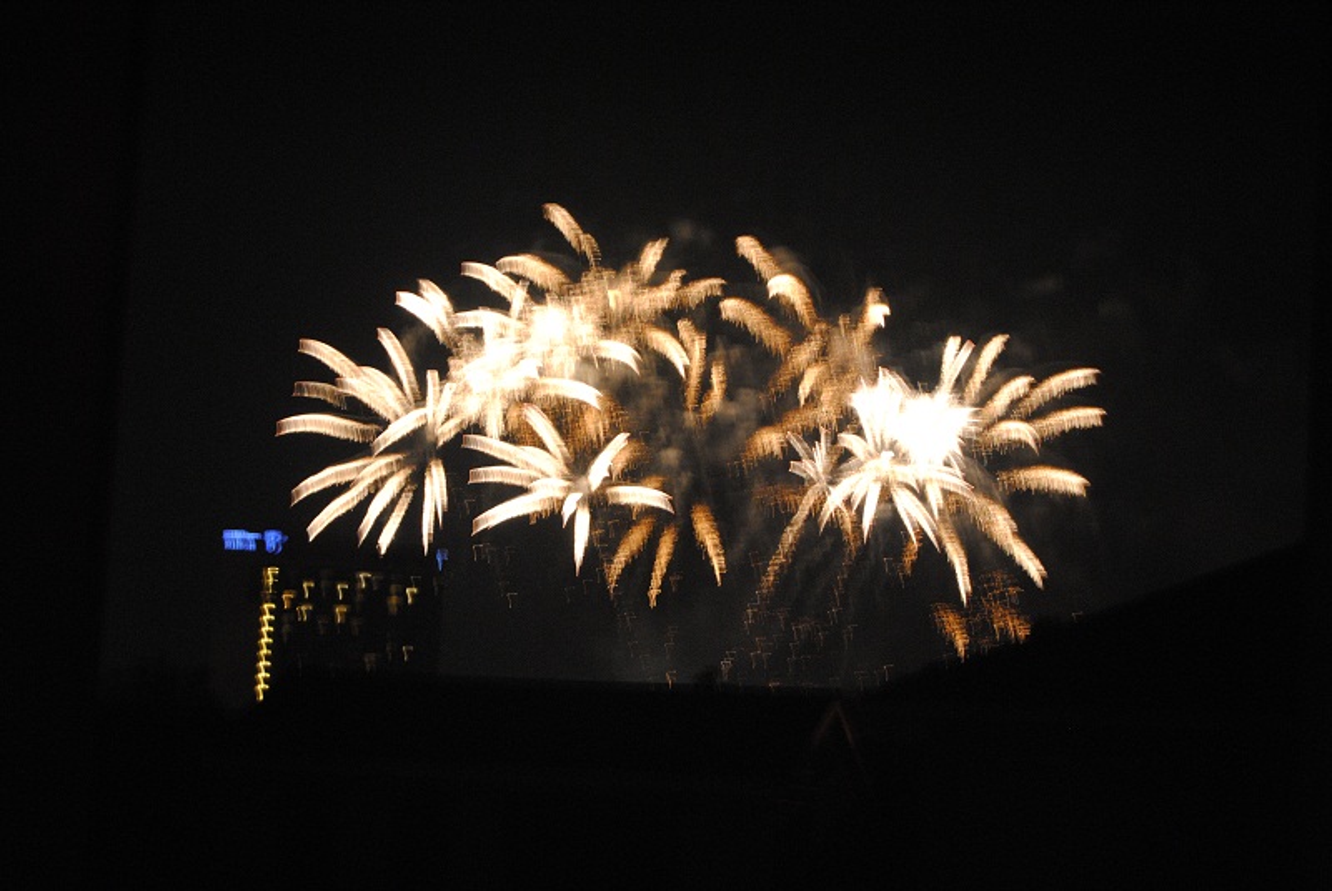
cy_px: 446
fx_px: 3055
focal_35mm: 82
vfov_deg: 16.6
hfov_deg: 24.6
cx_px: 666
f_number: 5.6
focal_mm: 55
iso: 800
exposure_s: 1/5
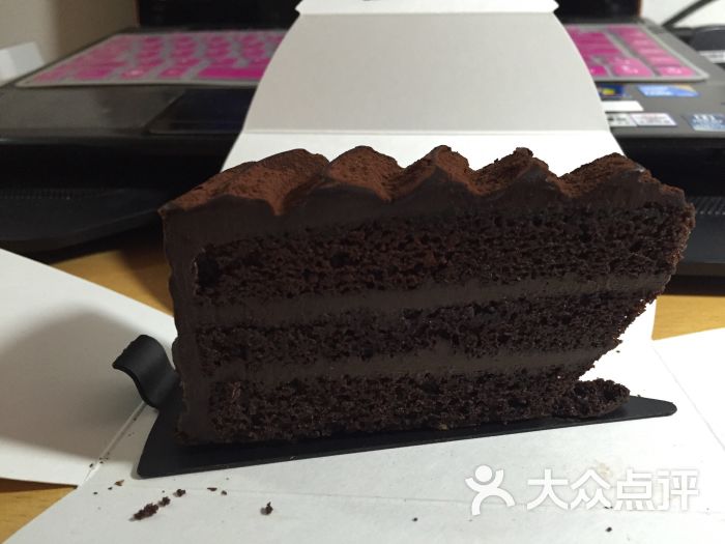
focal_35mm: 29
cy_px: 272
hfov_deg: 61.7
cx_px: 362
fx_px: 607
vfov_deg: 48.2
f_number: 2.2
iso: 200
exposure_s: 1/33
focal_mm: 4.15
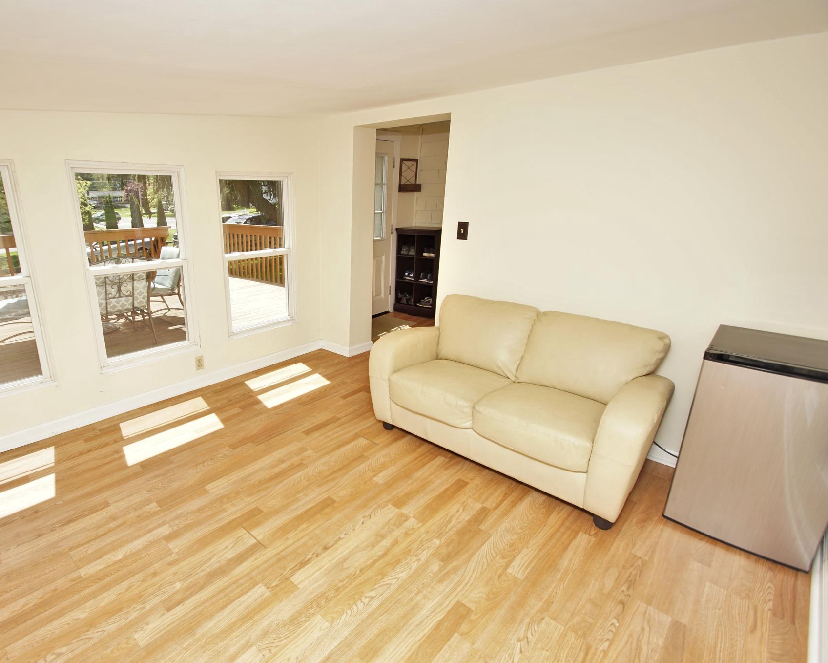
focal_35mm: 17
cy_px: 332
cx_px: 339
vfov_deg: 77.0
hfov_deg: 88.7
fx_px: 417
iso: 200
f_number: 4.5
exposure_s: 1/250
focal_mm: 10
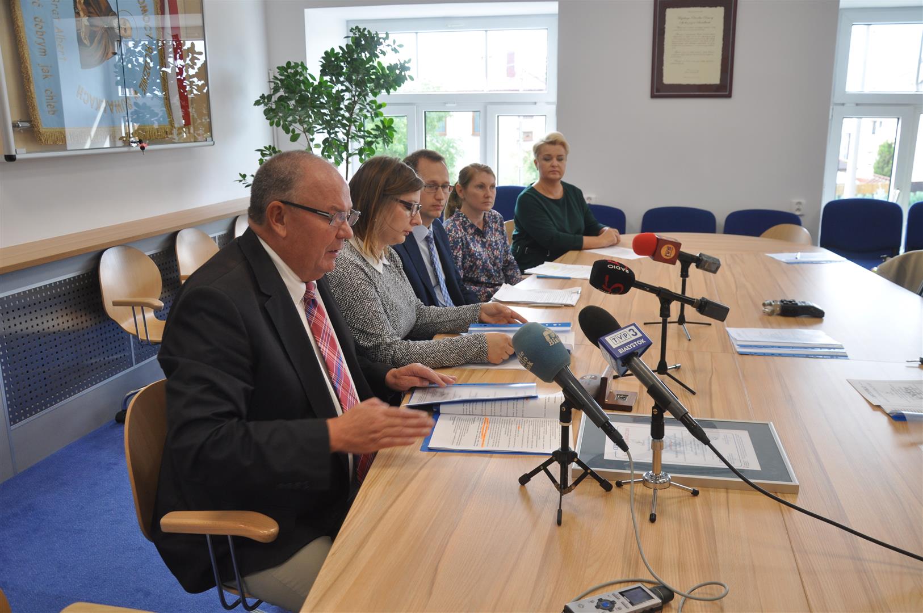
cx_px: 462
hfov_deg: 59.5
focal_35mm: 32
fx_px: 807
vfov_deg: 41.6
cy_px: 306
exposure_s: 1/90
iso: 400
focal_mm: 21
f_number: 4.8
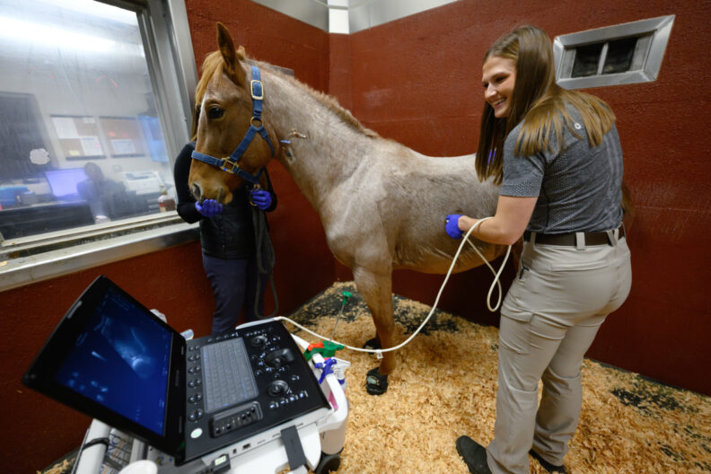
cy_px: 237
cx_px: 356
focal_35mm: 14
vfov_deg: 81.2
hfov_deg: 104.3
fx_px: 276
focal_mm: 14
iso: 2500
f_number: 2.8
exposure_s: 1/250
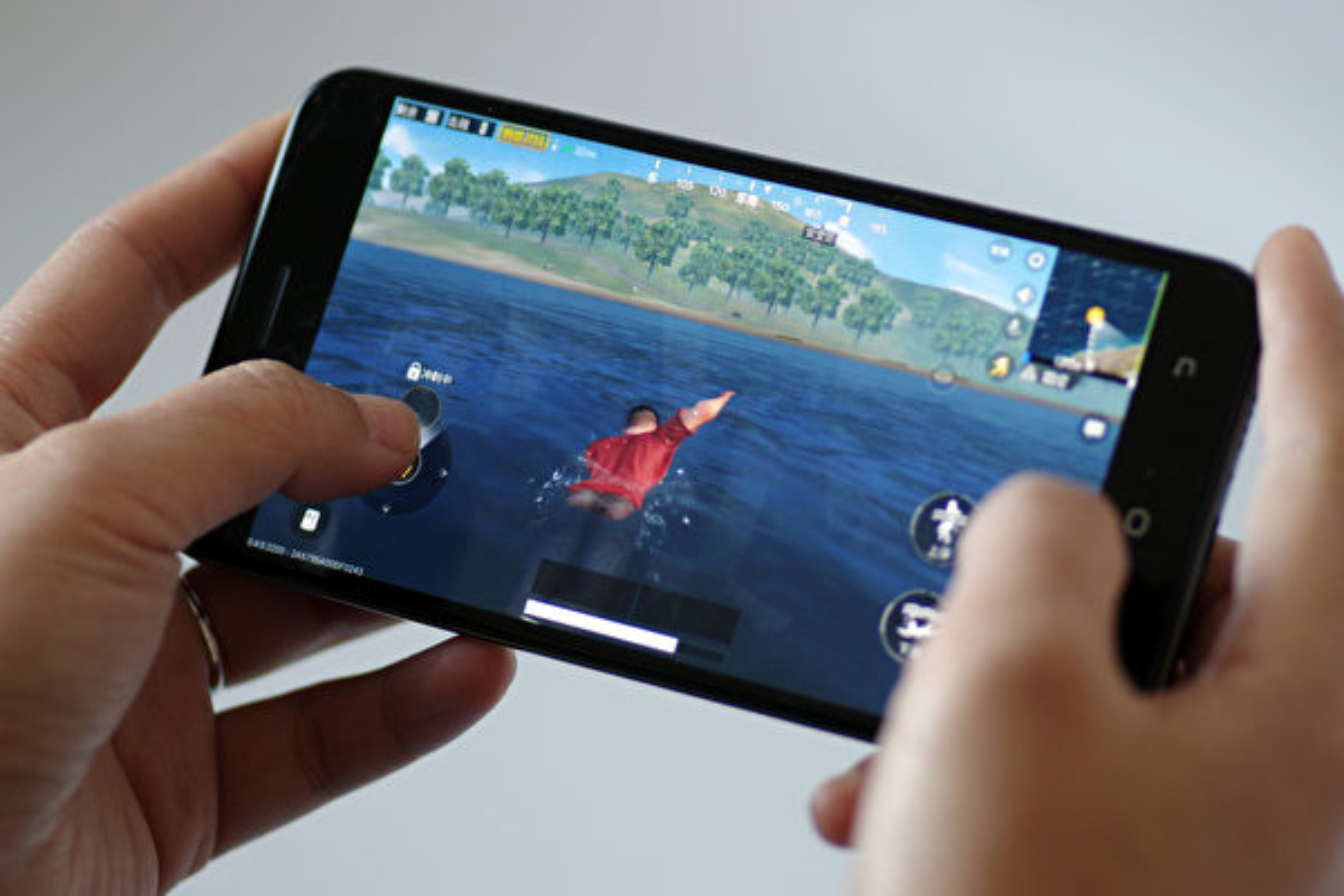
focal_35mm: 150
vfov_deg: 9.1
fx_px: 5600
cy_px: 448
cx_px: 672
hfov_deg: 13.7
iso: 800
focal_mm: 100
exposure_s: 1/160
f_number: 2.8
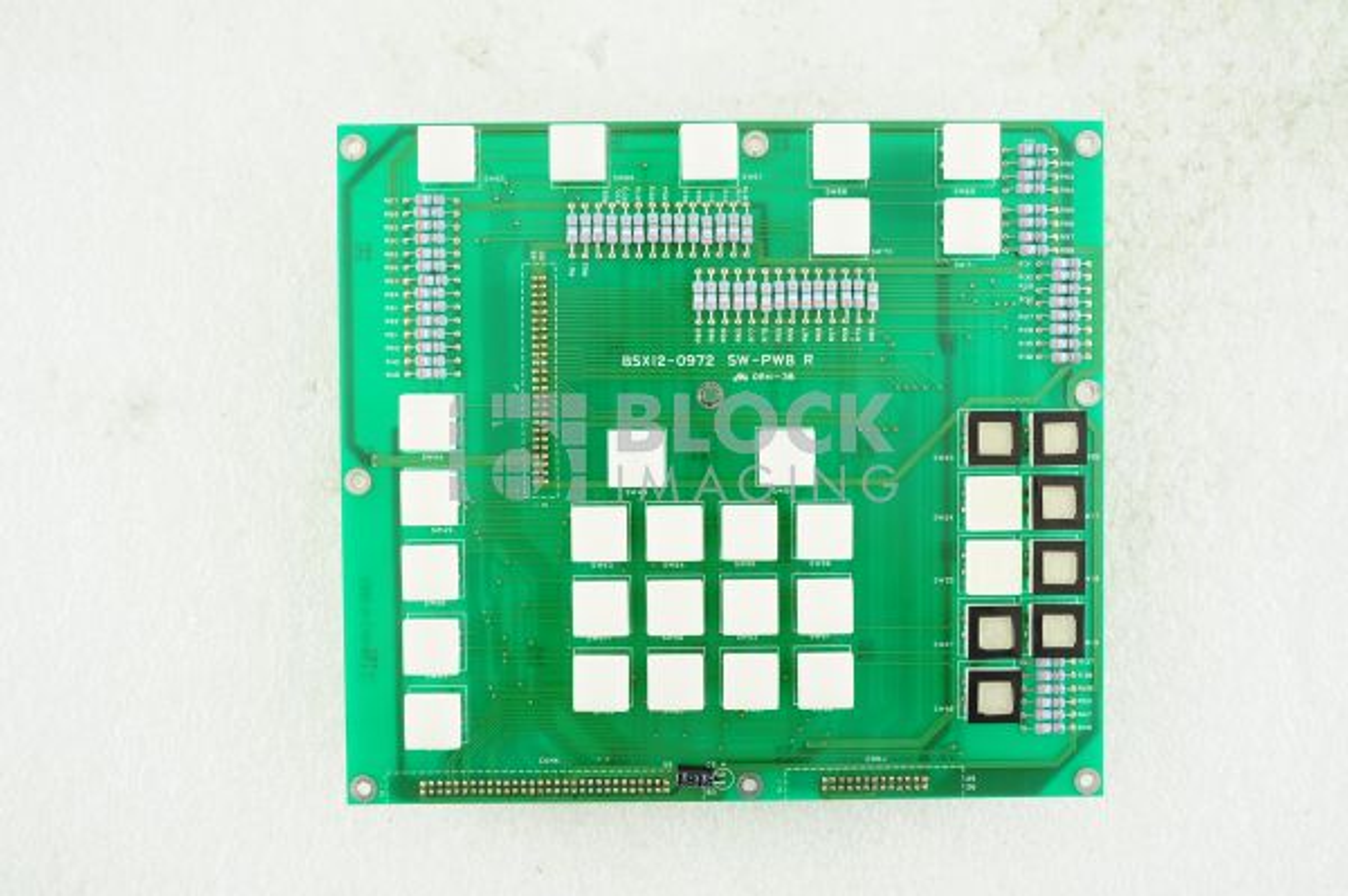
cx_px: 674
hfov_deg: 54.5
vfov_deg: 37.8
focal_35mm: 35
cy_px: 448
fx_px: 1309
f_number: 9
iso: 1600
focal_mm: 35
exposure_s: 1/125
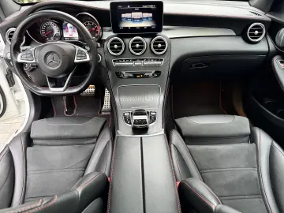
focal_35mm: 24
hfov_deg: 71.6
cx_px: 142
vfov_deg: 56.8
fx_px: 197
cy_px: 106
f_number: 1.78
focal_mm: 6.76
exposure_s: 1/50
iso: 500
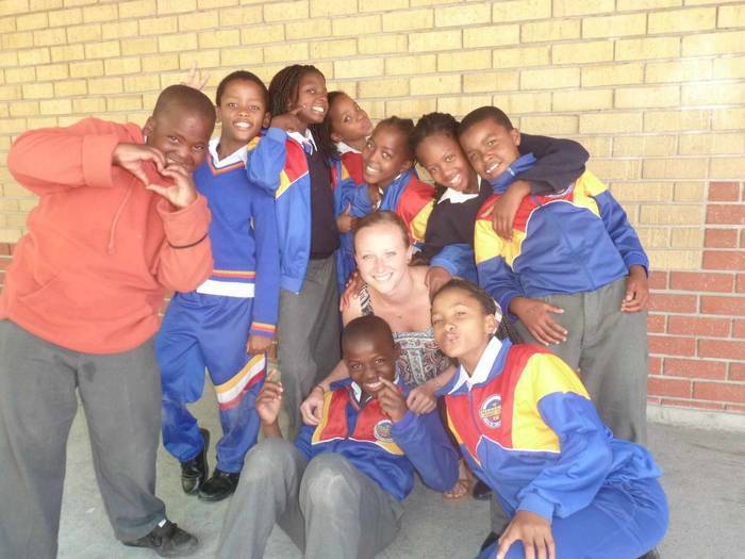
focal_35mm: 28
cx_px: 372
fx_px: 603
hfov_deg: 63.4
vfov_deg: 49.7
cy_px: 280
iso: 160
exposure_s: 1/60
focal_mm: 5
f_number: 3.5
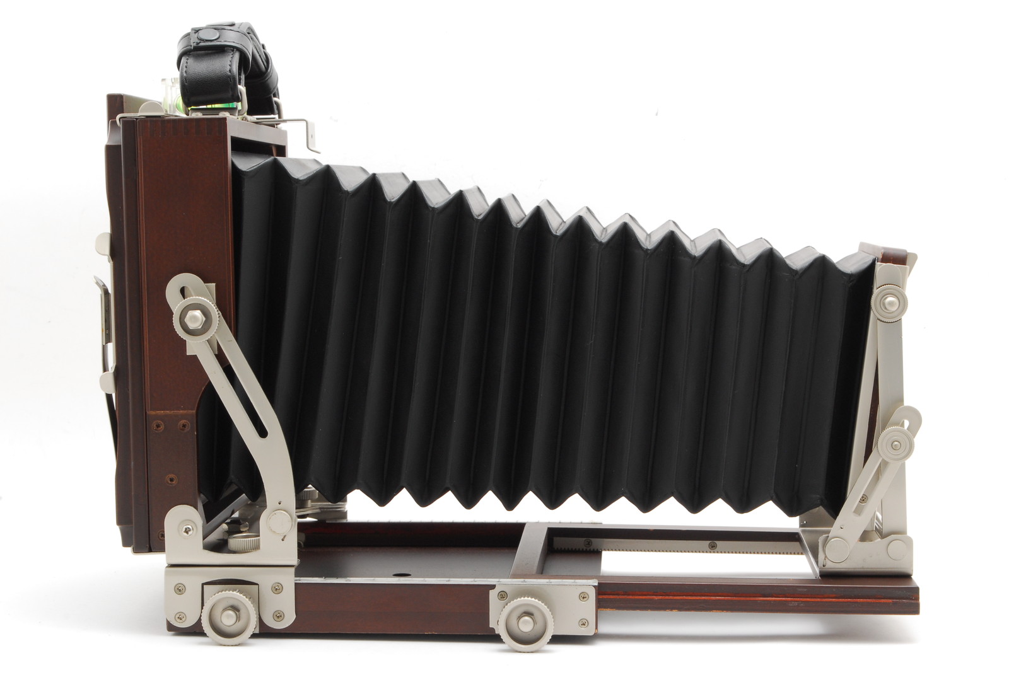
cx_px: 504
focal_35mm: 82
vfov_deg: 16.6
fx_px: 2315
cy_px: 338
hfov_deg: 24.6
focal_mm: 55
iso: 320
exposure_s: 1/100
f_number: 16
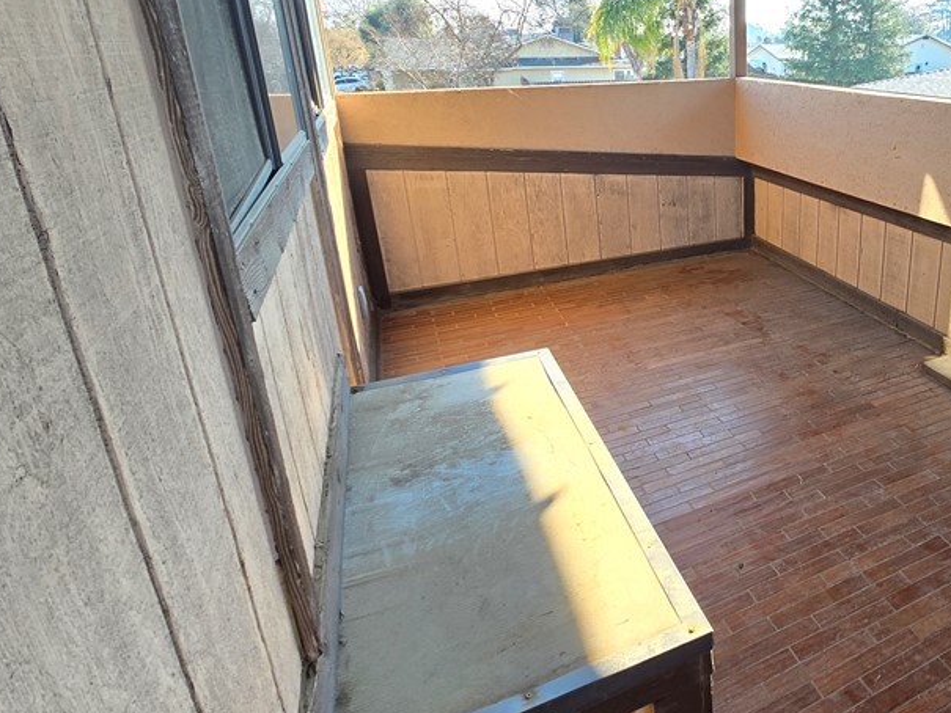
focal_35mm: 22
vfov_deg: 59.6
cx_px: 759
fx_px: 605
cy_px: 236
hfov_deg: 69.1
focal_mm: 2.2
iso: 50
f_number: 2.2
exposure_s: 1/142
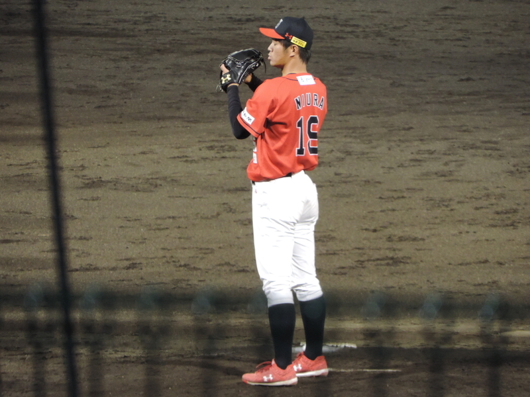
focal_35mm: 600
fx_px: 9187
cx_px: 265
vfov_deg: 2.5
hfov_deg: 3.3
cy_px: 198
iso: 800
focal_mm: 107
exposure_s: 1/50
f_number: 4.9
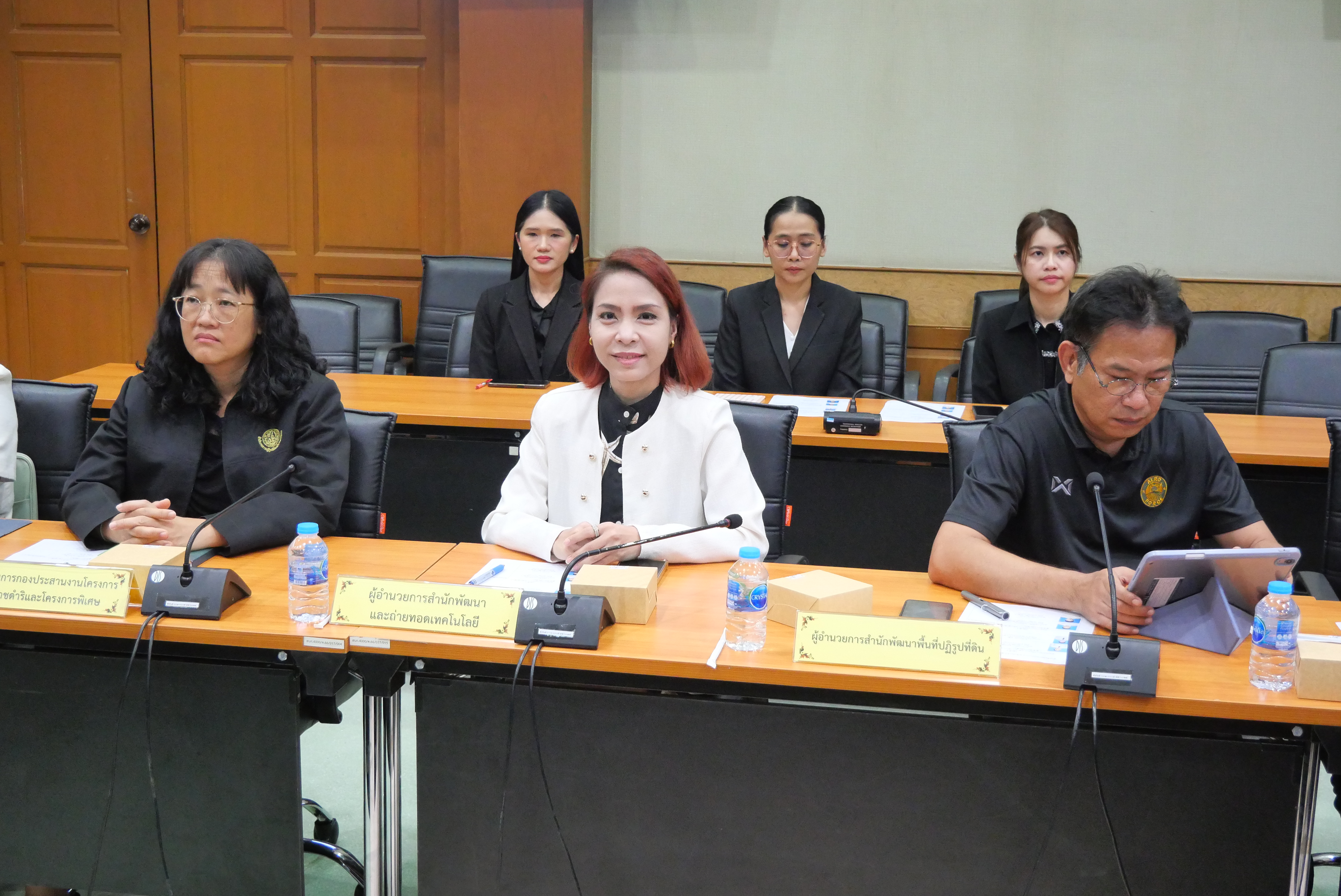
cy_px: 448
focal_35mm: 47
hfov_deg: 41.9
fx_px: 1752
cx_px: 670
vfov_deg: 28.7
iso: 3200
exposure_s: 1/60
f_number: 4.3
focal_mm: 23
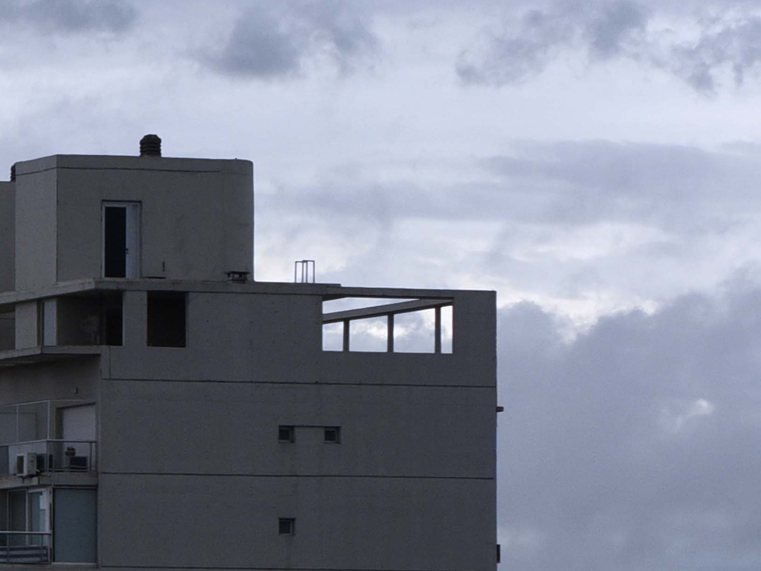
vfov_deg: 6.0
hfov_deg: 7.8
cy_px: 544
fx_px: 5452
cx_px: -508
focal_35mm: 248
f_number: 5.6
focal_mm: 70
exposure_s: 1/640
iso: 640
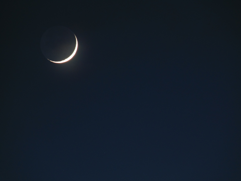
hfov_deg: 3.4
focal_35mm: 580
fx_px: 4038
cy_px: 90
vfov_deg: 2.6
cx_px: 120
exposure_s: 2
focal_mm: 104
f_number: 5.9
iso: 80
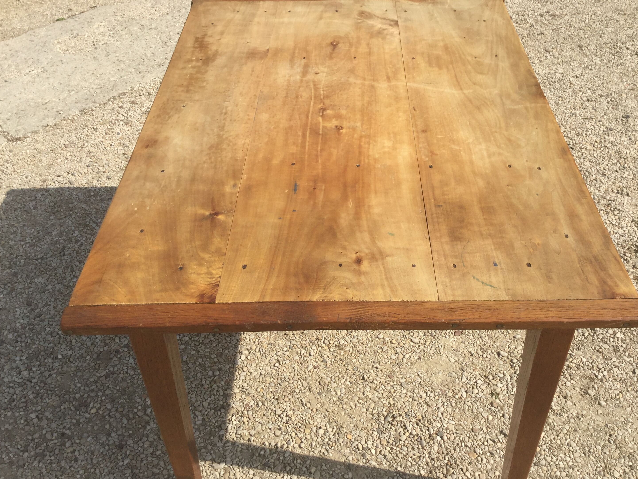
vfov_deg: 40.7
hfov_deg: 52.6
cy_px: 249
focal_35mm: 35
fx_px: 645
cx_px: 343
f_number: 2.4
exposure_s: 1/1631
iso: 25
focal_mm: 3.3
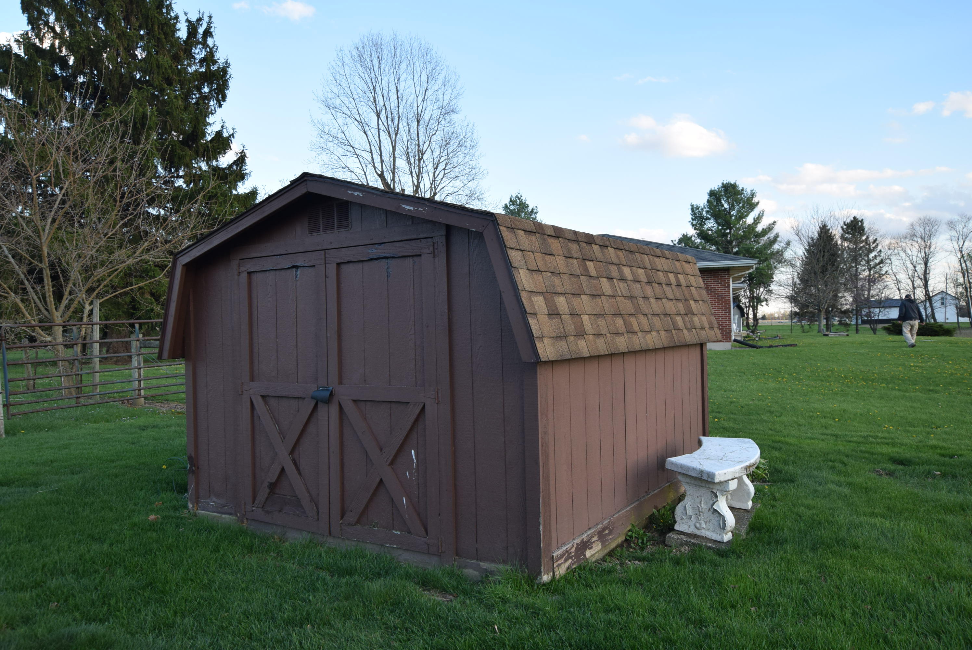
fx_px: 730
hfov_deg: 67.3
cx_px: 486
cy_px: 325
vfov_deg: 48.0
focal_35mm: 27
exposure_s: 1/160
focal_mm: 18
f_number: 6.3
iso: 400
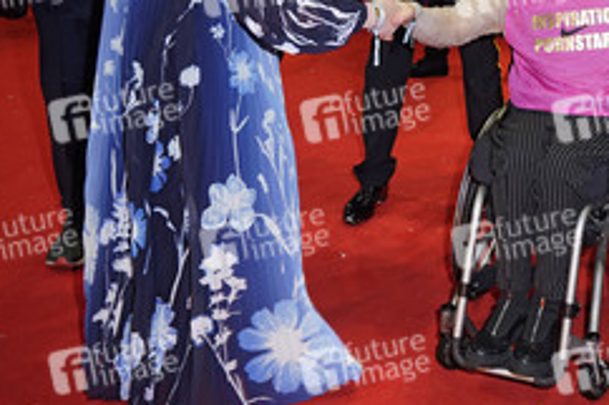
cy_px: 50
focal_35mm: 54
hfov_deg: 34.8
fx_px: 913
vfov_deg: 24.4
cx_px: 550
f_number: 5.6
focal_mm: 29
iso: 640
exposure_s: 1/160
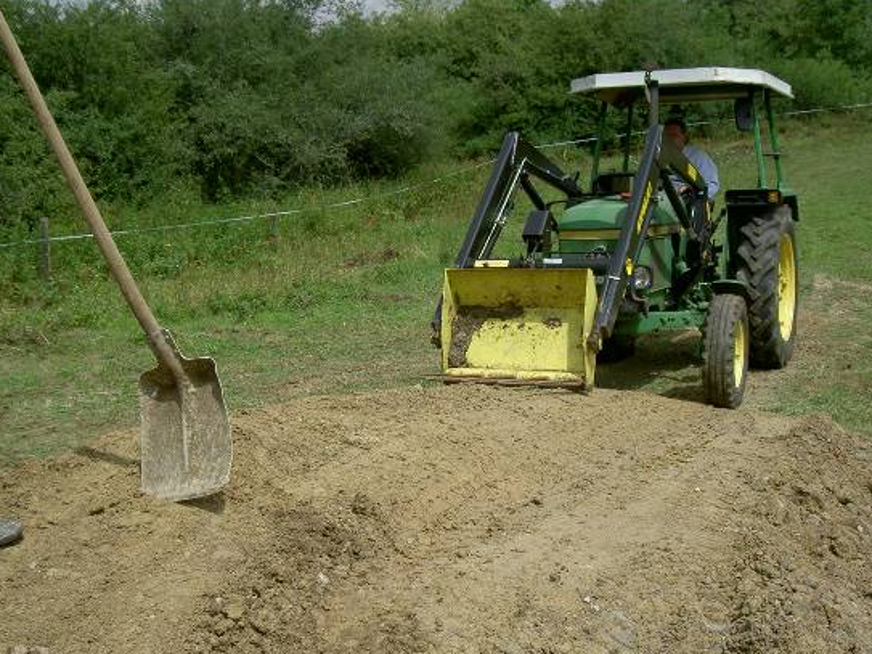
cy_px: 345
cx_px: 446
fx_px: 1159
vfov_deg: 31.5
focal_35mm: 46
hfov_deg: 41.2
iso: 50
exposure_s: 1/400
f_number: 4.7
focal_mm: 8
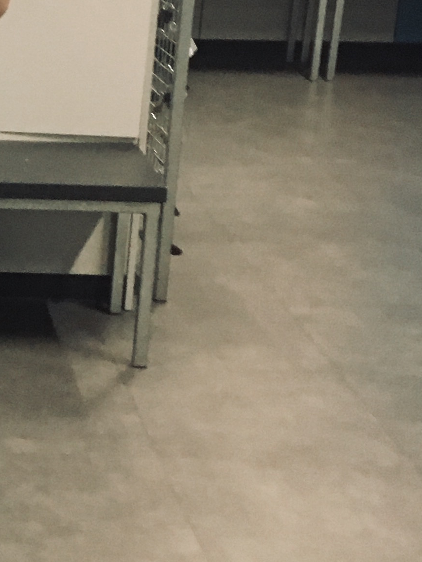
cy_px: 216
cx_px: -301
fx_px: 1642
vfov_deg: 19.4
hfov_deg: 13.4
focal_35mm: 101
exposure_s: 1/20
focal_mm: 4.15
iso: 200
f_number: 2.2
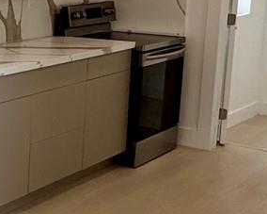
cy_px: 57
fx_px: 608
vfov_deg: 19.8
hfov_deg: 19.2
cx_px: -203
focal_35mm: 77
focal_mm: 2.22
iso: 40
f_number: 2.2
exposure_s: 1/199
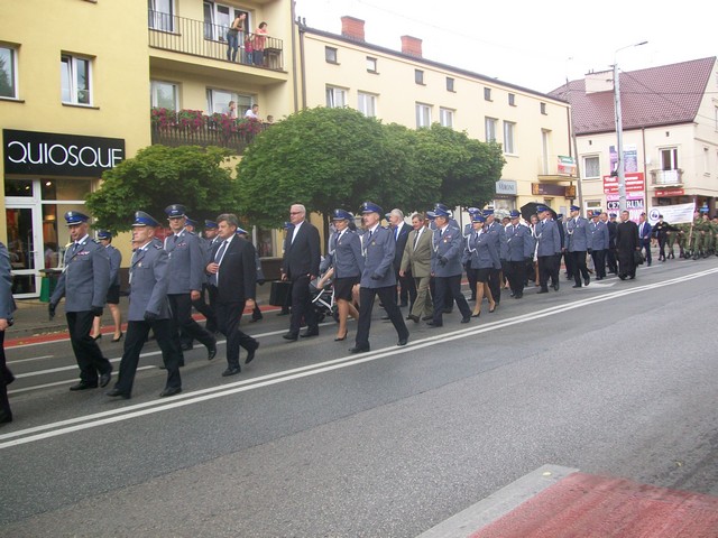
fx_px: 747
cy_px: 269
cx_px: 359
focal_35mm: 36
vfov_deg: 39.7
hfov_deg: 51.4
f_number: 2.7
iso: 64
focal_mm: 6
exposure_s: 1/125
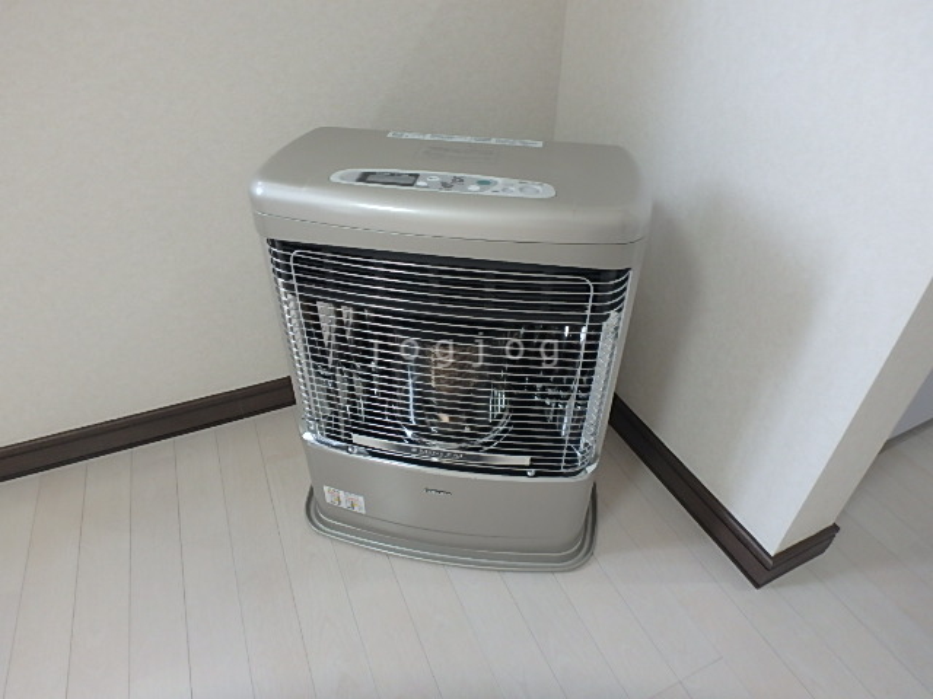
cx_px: 466
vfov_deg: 63.4
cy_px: 350
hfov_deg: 79.0
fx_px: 566
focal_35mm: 21
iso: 250
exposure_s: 1/30
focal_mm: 3.7
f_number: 3.5
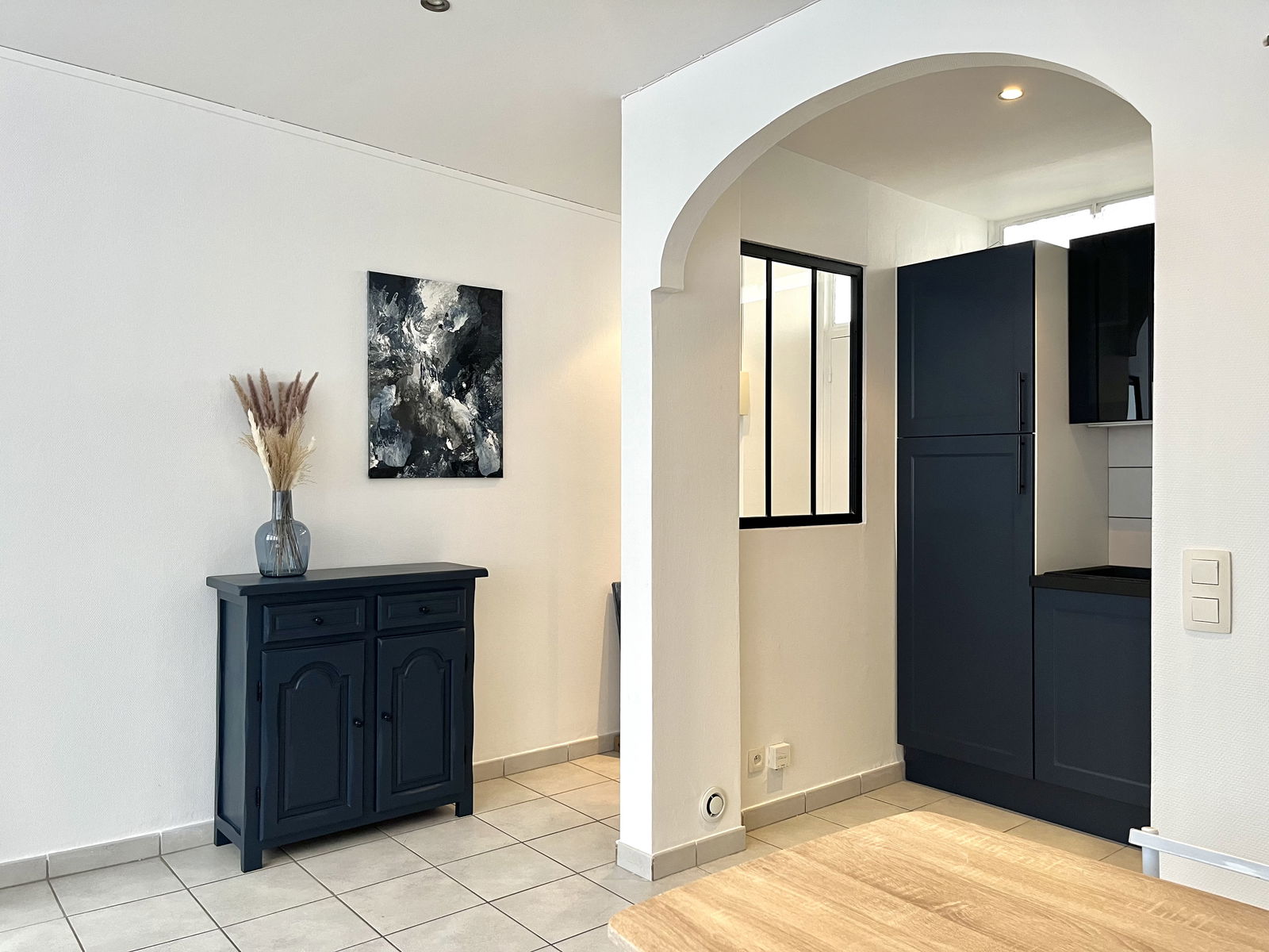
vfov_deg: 53.1
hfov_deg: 67.3
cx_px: 634
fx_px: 953
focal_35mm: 26
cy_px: 476
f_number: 1.6
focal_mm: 5.1
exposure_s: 1/50
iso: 100
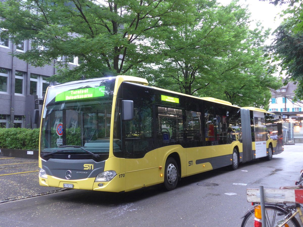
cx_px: 152
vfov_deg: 36.8
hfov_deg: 47.9
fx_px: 341
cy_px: 114
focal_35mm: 39
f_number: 2.5
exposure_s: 1/25
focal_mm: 8
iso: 400
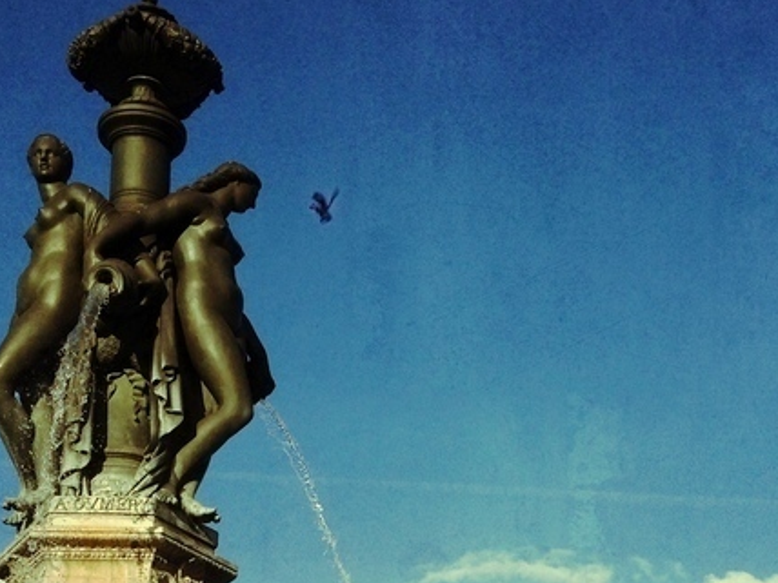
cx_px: 476
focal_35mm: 79
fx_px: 1776
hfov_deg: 24.7
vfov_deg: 17.9
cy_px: 657
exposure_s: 1/1695
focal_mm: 4.13
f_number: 2.4
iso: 50
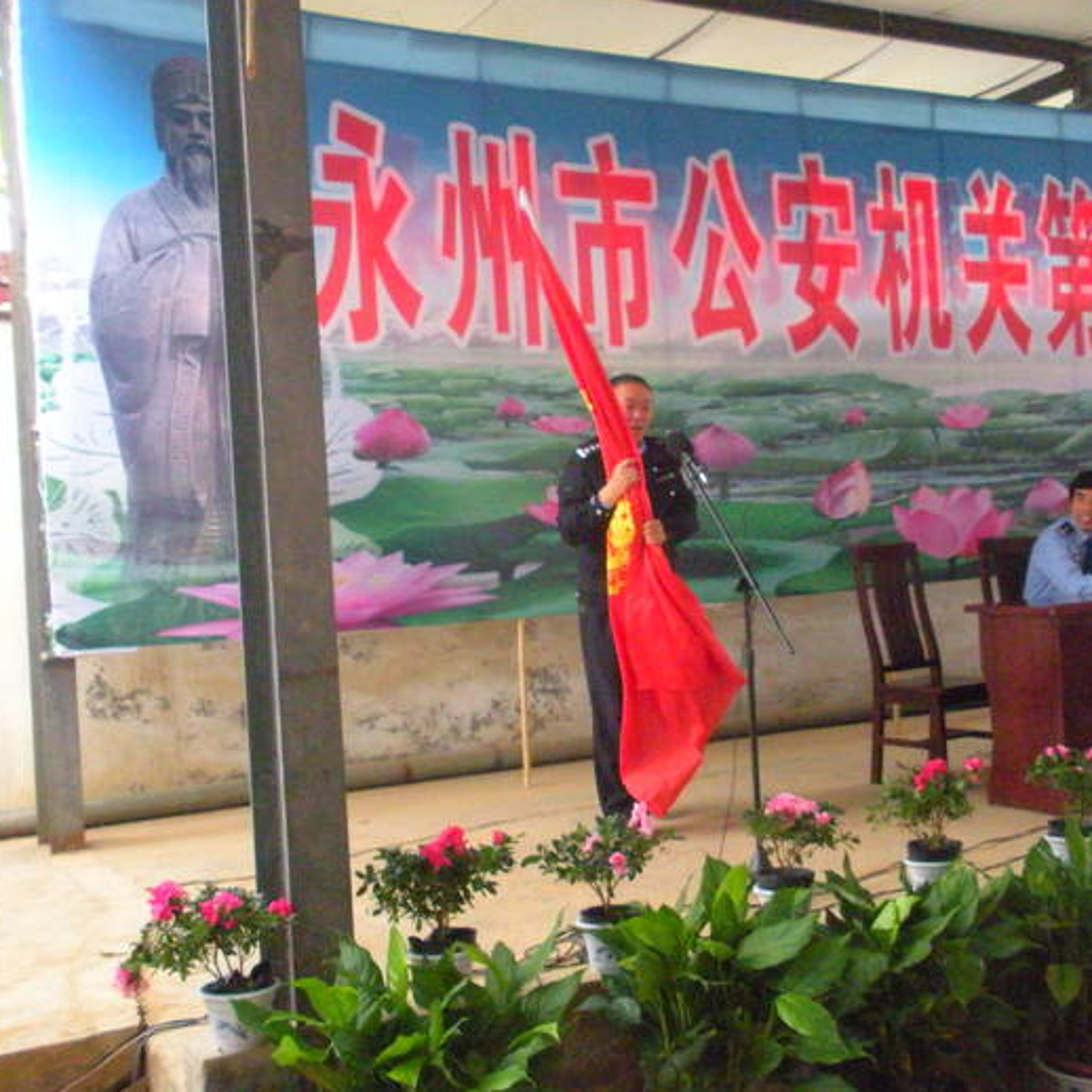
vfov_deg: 39.2
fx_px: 1535
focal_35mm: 43
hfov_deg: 39.0
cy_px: 545
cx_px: 672
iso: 1380
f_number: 3.5
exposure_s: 1/140
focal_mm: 6.3
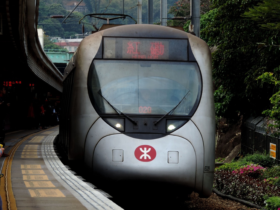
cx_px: 140
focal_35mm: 275
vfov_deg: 5.4
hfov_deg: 7.2
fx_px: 2224
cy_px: 105
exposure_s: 1/250
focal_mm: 49
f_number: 4.7
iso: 80
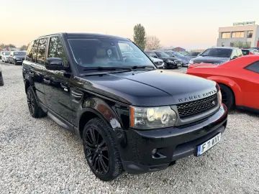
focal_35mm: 24
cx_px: 130
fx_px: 180
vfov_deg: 56.8
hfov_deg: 71.6
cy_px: 97
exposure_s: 1/108
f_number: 1.78
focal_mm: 6.76
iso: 200
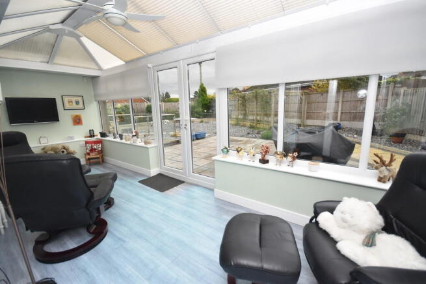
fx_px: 178
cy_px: 142
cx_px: 213
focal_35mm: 15
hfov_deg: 100.4
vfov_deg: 77.4
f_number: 5
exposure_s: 1/200
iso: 560
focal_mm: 10
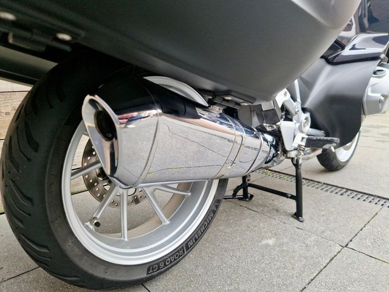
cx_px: 194
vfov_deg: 58.9
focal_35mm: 23
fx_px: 258
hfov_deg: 73.9
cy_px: 146
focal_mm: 5.4
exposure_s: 1/50
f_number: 1.8
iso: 80
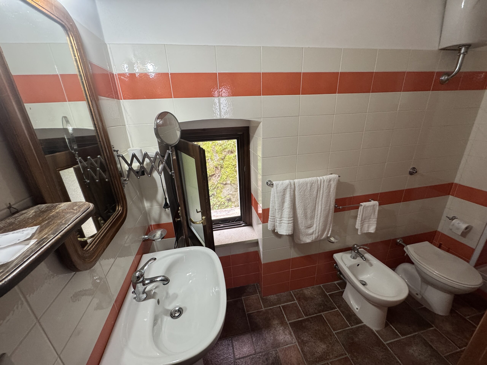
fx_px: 197
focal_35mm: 14
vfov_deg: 85.7
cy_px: 182
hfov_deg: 102.1
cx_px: 244
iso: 250
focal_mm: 2.22
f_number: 2.2
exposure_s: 1/50
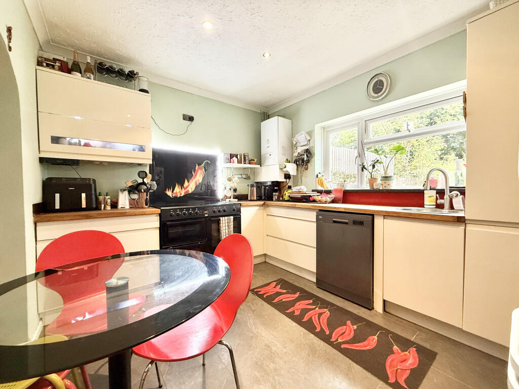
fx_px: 210
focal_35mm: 14
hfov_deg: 102.1
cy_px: 194
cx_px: 260
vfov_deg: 85.7
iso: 320
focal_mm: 2.22
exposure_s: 1/50
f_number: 2.2
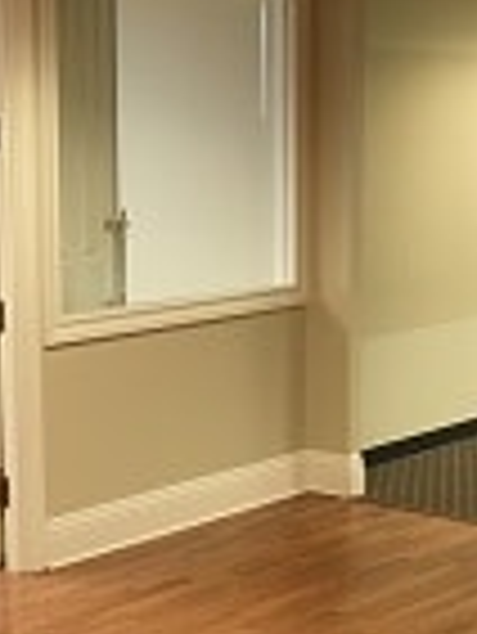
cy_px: 378
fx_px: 1504
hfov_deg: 17.9
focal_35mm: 82
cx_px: 90
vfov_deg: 23.8
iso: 125
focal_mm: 4.15
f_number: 2.2
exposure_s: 1/30
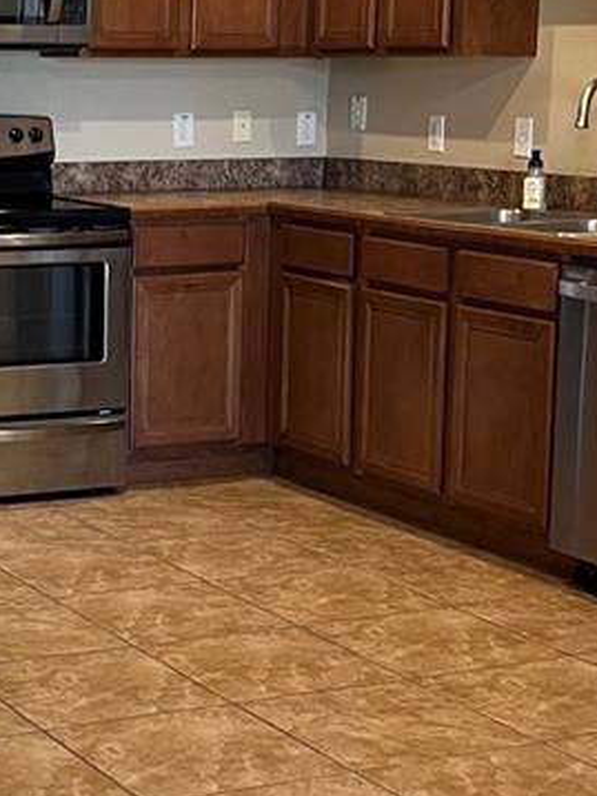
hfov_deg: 16.7
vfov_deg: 22.5
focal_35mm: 87
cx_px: 33
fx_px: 2002
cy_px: 379
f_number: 1.5
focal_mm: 5.7
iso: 125
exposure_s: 1/60
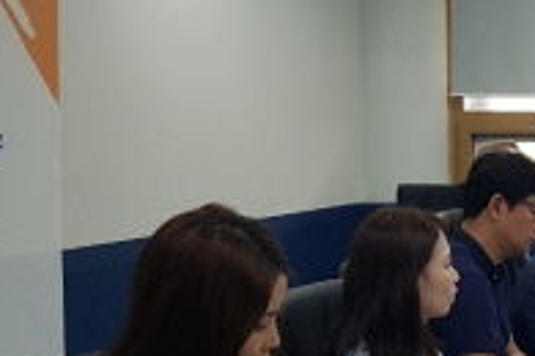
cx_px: 760
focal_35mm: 83
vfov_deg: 16.4
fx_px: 1233
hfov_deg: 21.3
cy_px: 156
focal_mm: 4.2
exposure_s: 1/60.2
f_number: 1.7
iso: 125
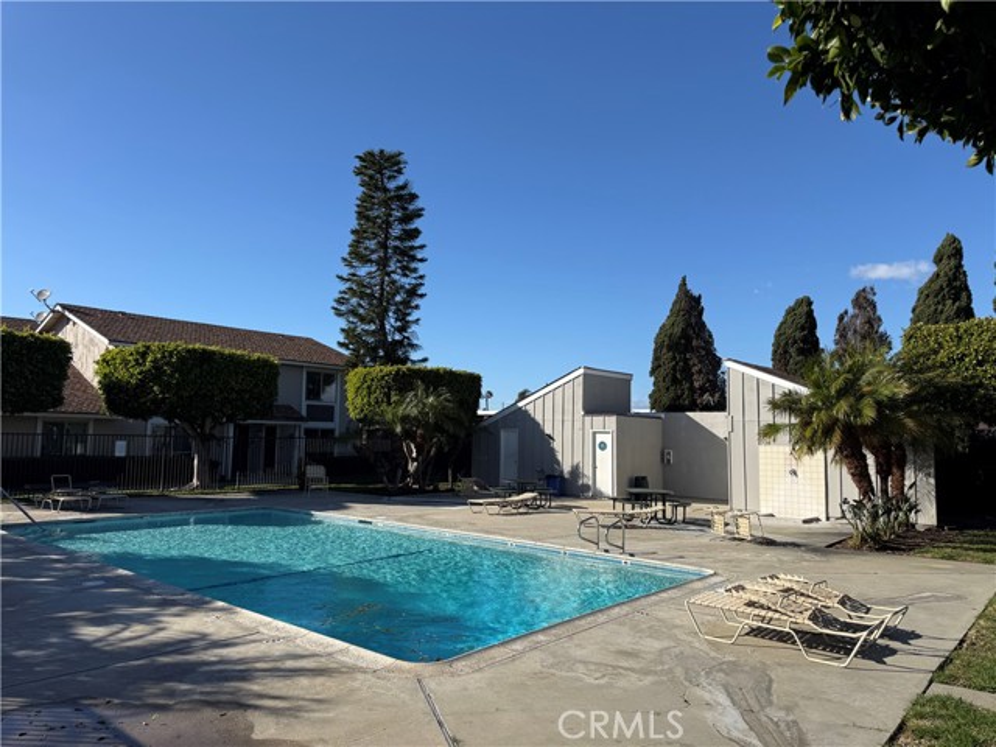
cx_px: 498
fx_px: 691
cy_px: 374
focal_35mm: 24
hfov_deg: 71.6
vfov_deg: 56.8
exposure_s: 1/4975
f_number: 1.78
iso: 80
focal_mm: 6.76
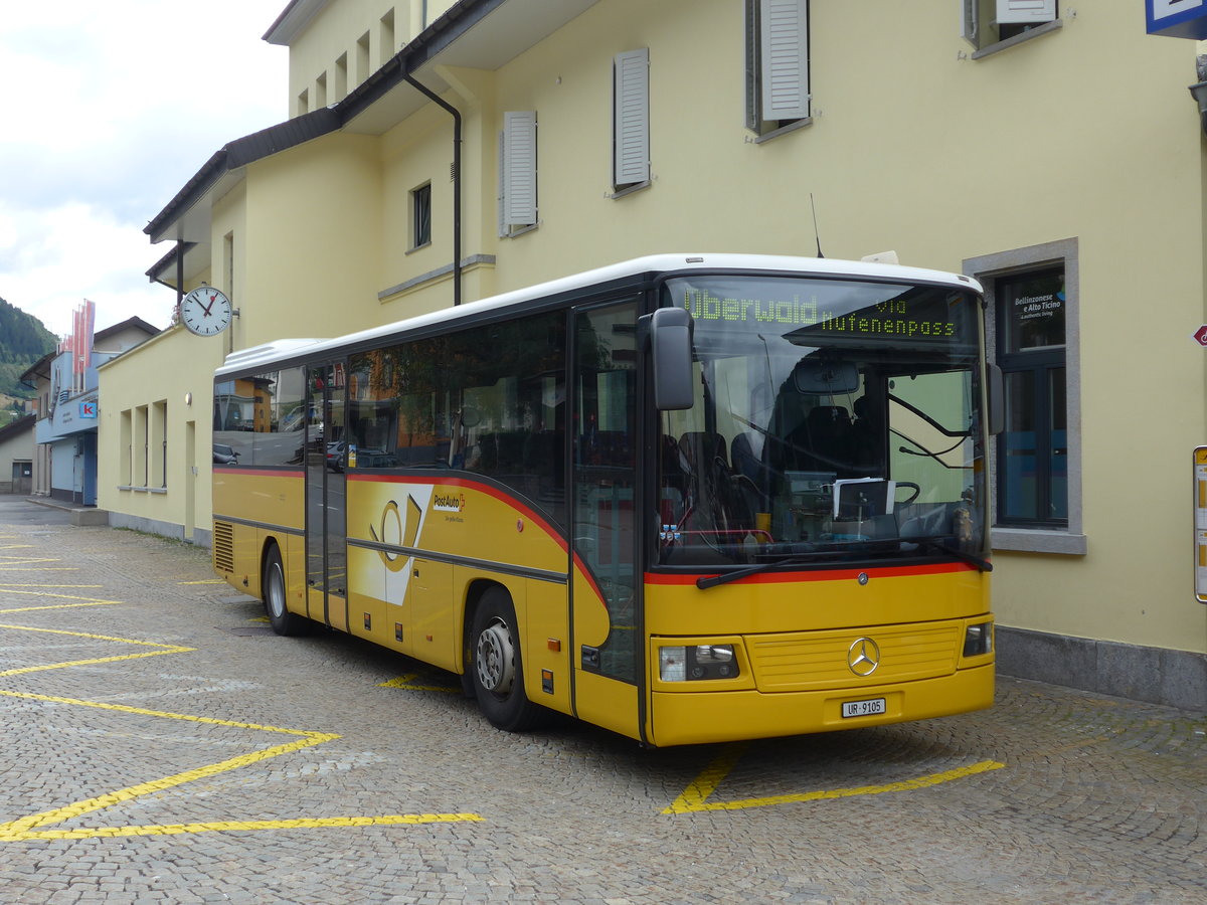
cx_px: 604
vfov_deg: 35.1
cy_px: 452
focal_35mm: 41
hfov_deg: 45.8
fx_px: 1430
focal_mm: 8.4
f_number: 2.8
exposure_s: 1/640
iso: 80
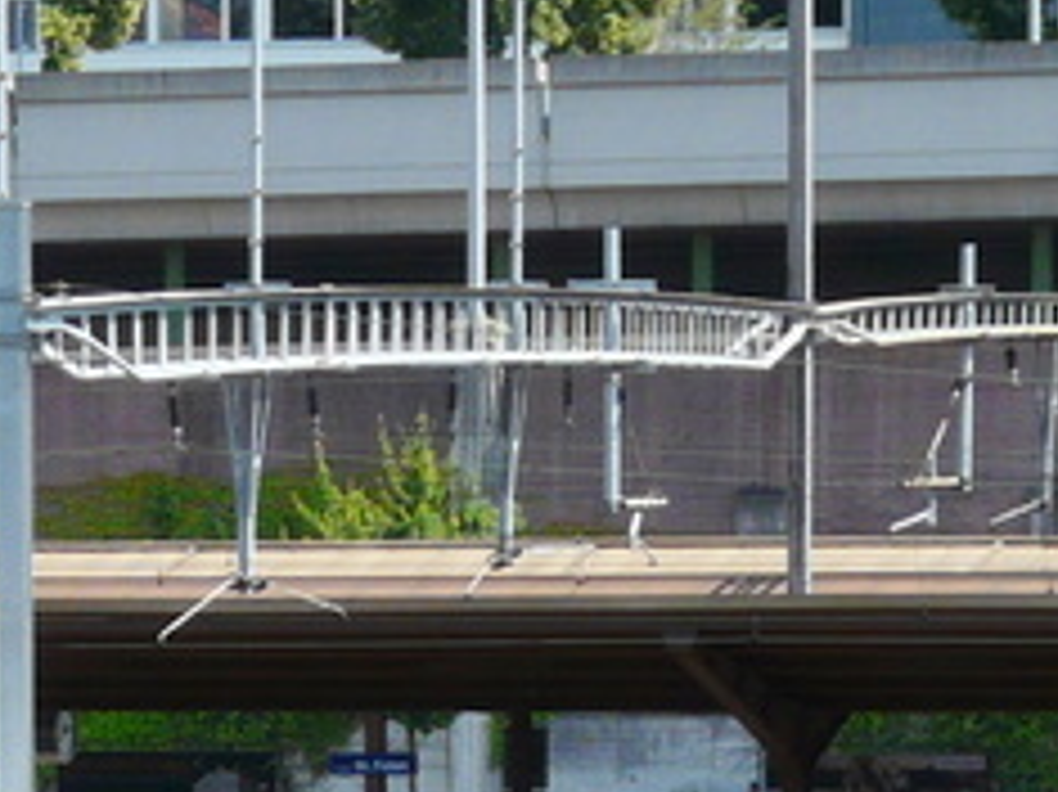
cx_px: -329
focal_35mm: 392
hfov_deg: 5.0
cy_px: 1490
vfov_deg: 3.8
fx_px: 11975
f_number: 5.6
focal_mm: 15.1
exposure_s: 1/200
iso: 100
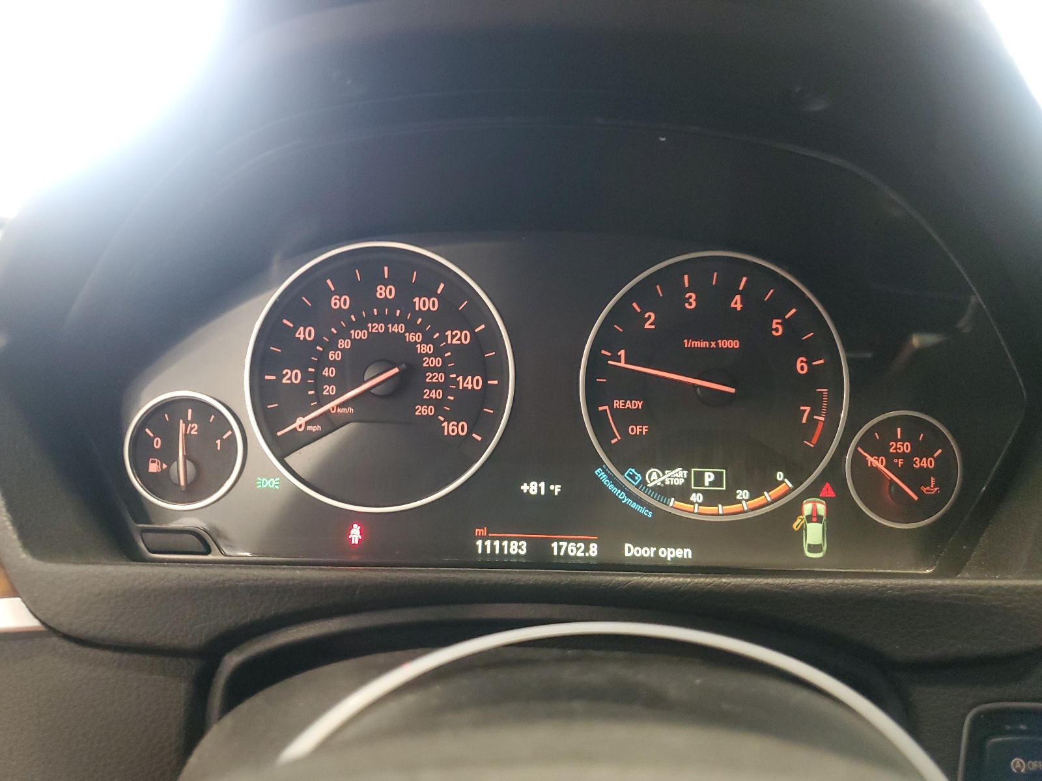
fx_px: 783
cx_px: 521
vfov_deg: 53.1
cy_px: 390
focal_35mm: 26
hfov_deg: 67.3
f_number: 1.5
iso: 322
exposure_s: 1/24
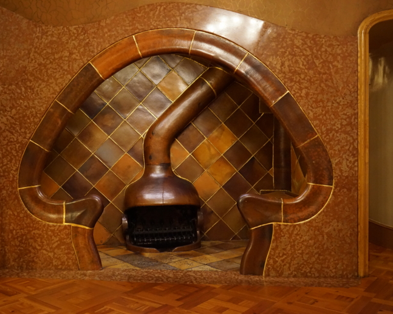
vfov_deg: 41.1
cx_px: 171
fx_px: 419
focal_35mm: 36
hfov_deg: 50.2
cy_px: 159
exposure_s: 1/50
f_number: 4
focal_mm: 31
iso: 6400
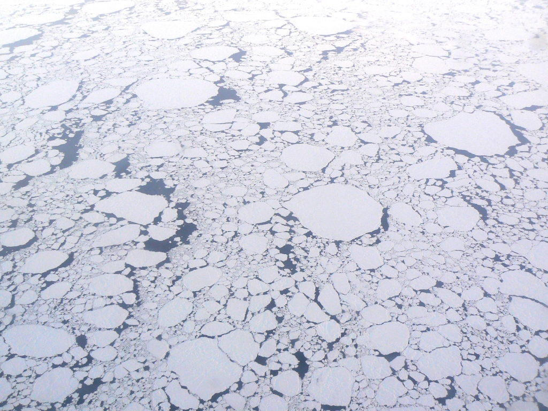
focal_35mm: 36
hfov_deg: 51.4
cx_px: 274
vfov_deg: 39.7
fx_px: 570
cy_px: 206
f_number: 4
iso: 80
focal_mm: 6
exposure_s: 1/100
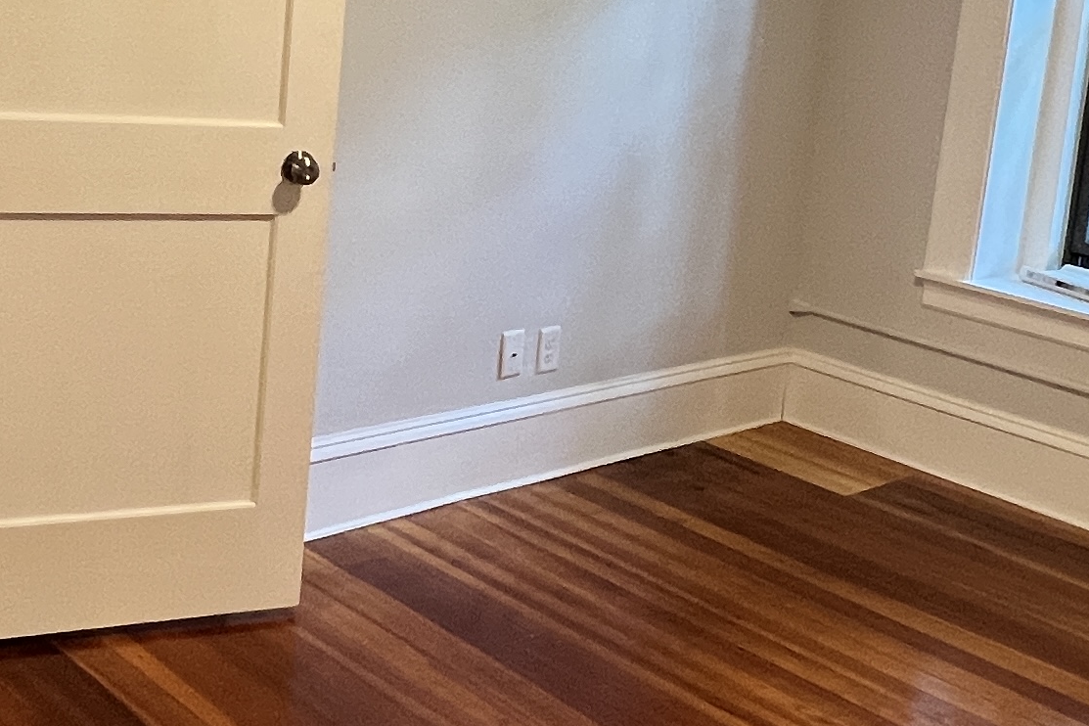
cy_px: 186
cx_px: 563
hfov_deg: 40.3
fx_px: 1482
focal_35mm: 49
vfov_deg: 27.2
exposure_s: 1/60
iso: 200
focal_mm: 1.57
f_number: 1.8
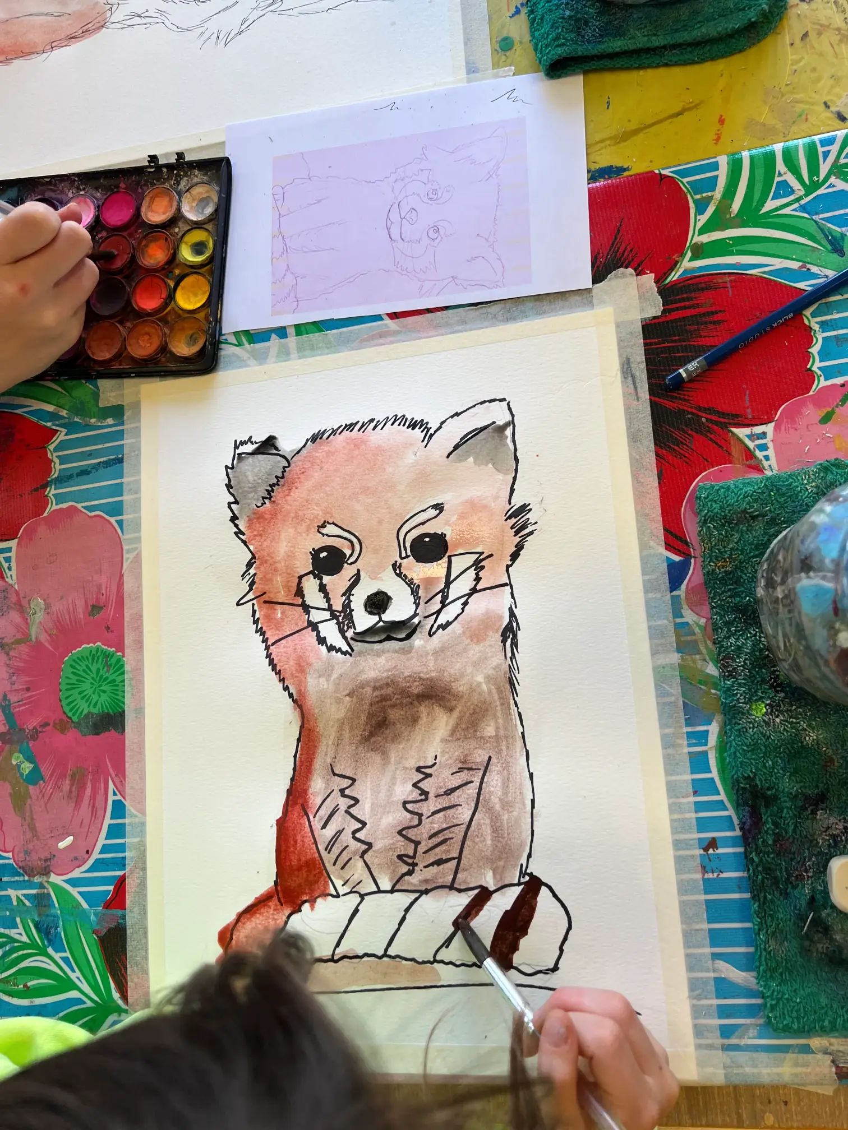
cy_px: 565
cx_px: 424
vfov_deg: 67.3
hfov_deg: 53.1
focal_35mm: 26
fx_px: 849
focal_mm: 5.7
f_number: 1.5
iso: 32
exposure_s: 1/120
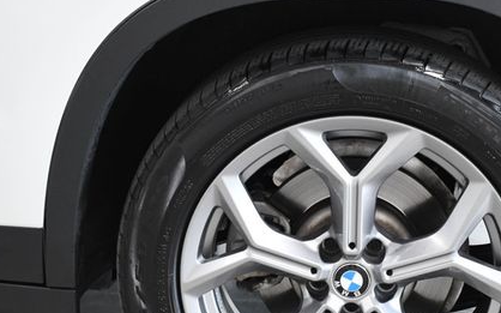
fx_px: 1215
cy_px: 251
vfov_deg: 14.6
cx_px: 349
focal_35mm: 89
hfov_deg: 23.2
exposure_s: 1/250
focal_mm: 38
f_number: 8
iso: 2500
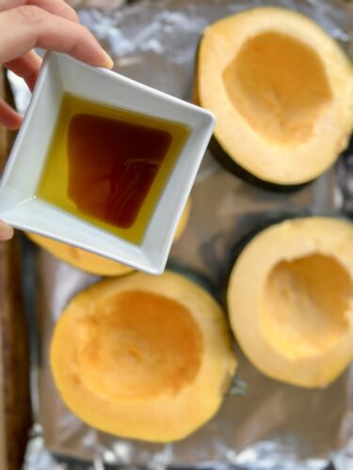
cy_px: 235
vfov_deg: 39.7
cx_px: 176
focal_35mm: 48
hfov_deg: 30.3
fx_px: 653
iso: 64
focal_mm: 6.86
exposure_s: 1/169
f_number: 1.78
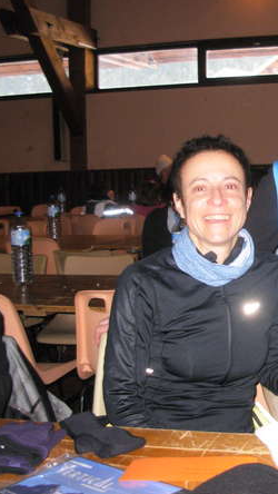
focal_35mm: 56
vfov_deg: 37.2
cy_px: 245
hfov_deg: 20.2
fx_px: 733
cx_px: 327
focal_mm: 6.3
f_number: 2.9
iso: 299
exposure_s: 1/85.4
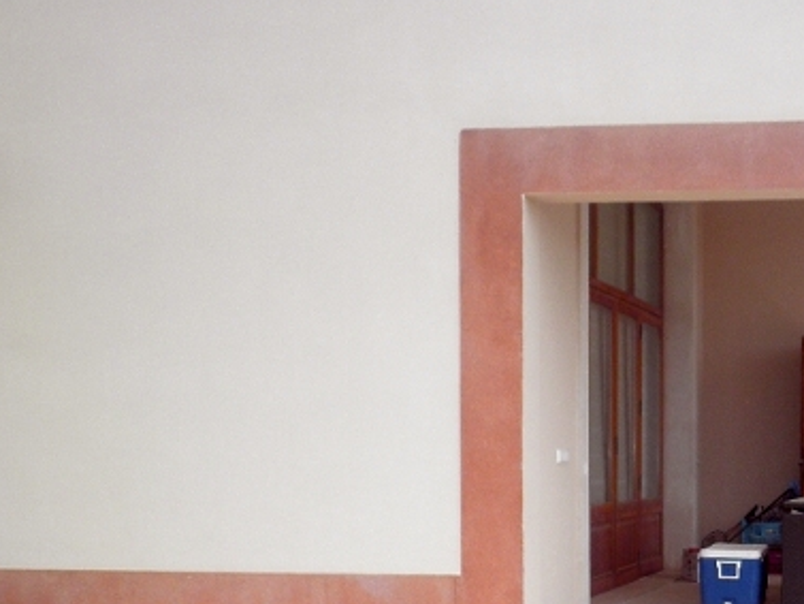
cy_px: 528
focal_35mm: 62
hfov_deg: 29.3
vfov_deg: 23.1
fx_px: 1440
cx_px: 787
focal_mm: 4.7
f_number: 2.8
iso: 64
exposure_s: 1/250
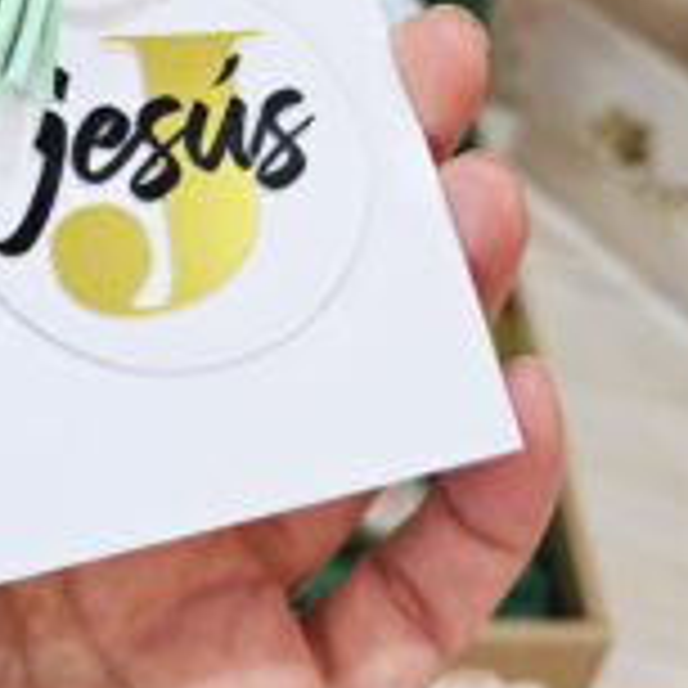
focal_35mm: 53
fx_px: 1192
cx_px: 198
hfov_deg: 31.8
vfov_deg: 30.7
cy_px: 58
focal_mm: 6.3
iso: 200
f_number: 1.7
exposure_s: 1/100
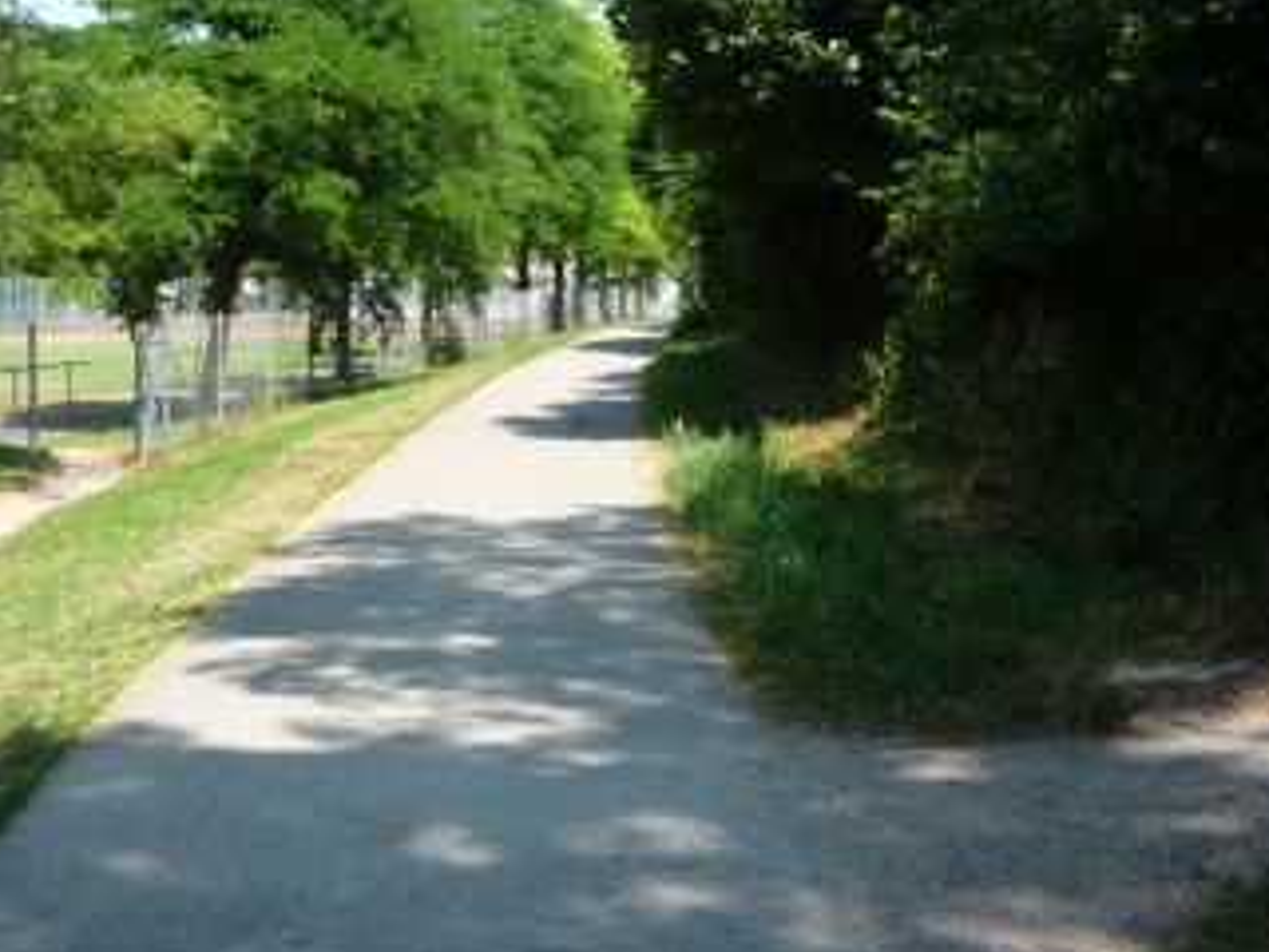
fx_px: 1760
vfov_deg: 30.1
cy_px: 357
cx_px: 440
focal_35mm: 48
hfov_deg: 39.3
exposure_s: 1/320
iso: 100
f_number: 4
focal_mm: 5.2
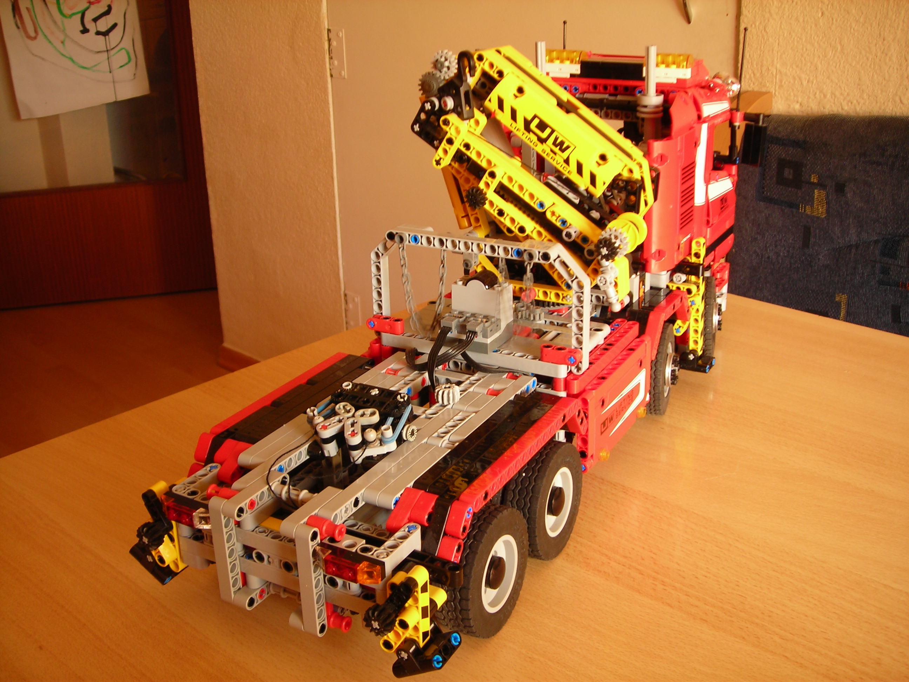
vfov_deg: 37.7
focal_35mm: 38
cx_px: 454
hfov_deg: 49.0
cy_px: 341
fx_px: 998
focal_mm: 6.3
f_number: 3.2
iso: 50
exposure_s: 1/4.1
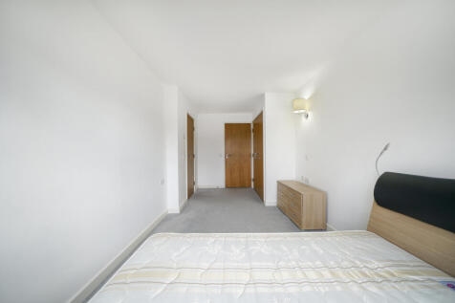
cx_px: 228
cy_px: 152
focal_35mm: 12
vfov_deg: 90.0
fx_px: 152
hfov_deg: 112.6
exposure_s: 1/400
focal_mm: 12
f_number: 4
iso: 500
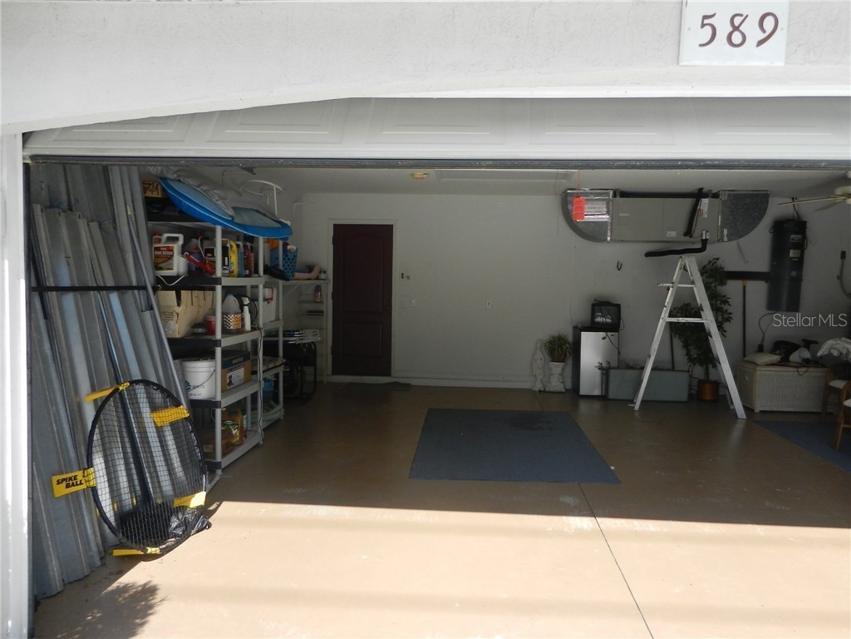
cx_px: 426
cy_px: 320
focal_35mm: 25
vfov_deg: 54.9
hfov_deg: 69.4
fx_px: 615
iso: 160
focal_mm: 4.5
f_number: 3.5
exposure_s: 1/800
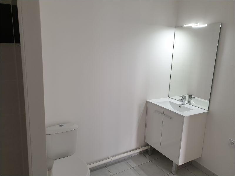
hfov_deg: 67.3
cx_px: 118
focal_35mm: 26
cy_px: 88
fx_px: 177
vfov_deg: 53.1
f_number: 2.4
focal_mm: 4.3
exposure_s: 1/50
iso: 160
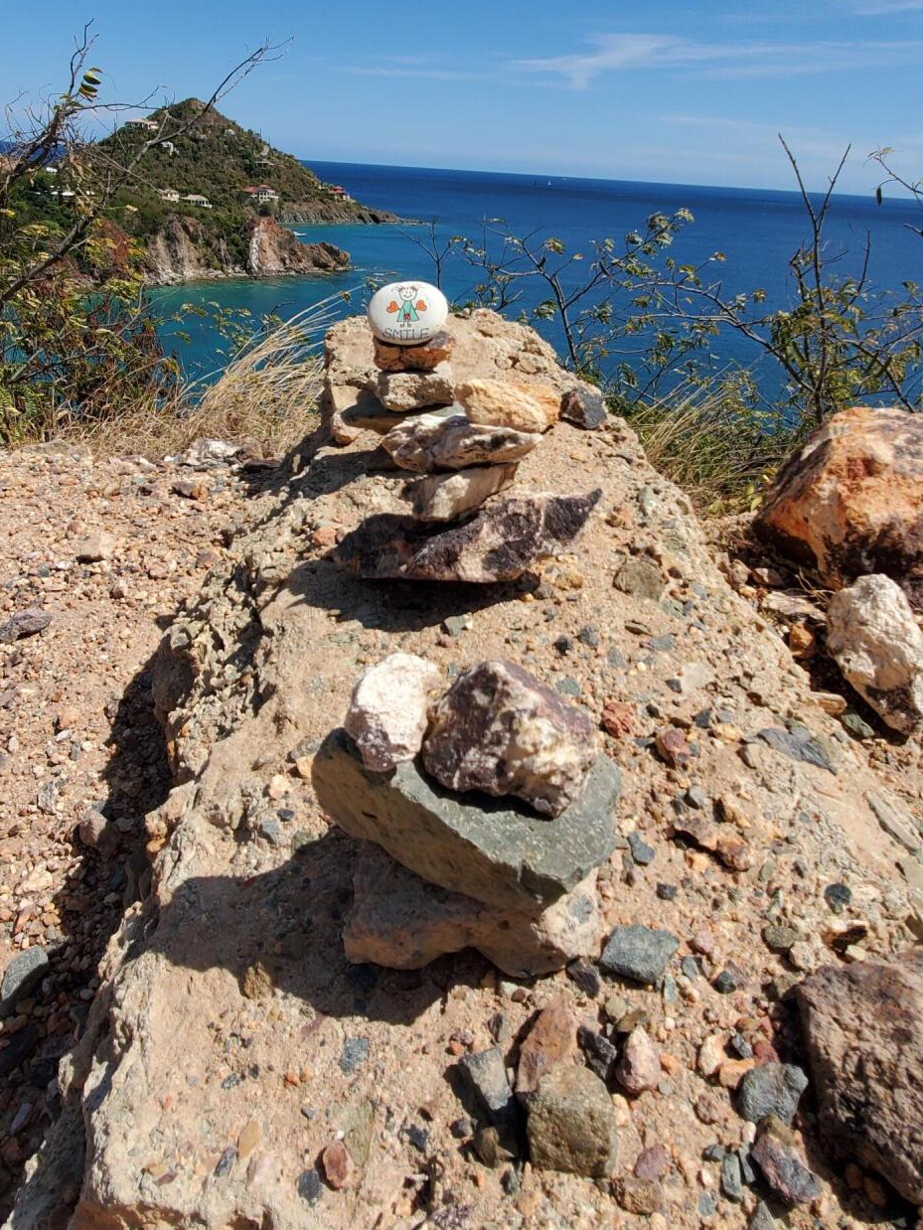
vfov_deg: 78.3
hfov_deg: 63.4
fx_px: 746
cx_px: 448
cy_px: 509
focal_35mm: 21
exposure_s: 1/1575
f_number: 2.2
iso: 50
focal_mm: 1.8
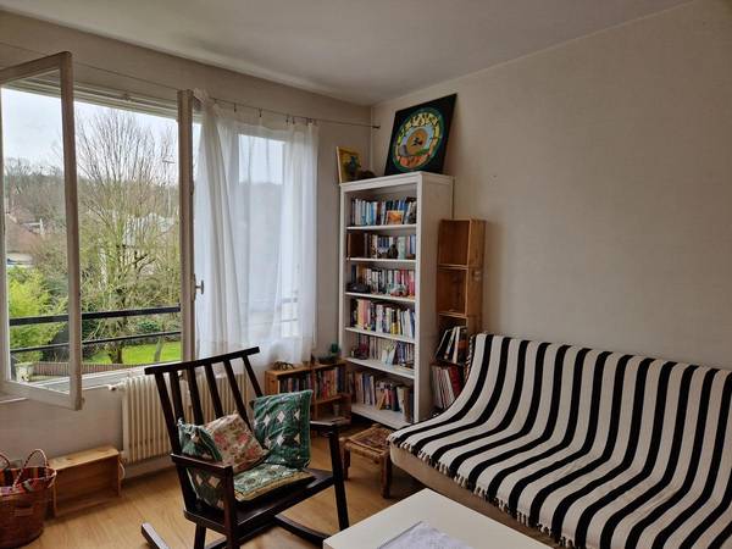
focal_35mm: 23
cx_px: 366
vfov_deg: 58.9
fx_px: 486
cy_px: 274
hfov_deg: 73.9
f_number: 1.8
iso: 50
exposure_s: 1/180
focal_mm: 5.4
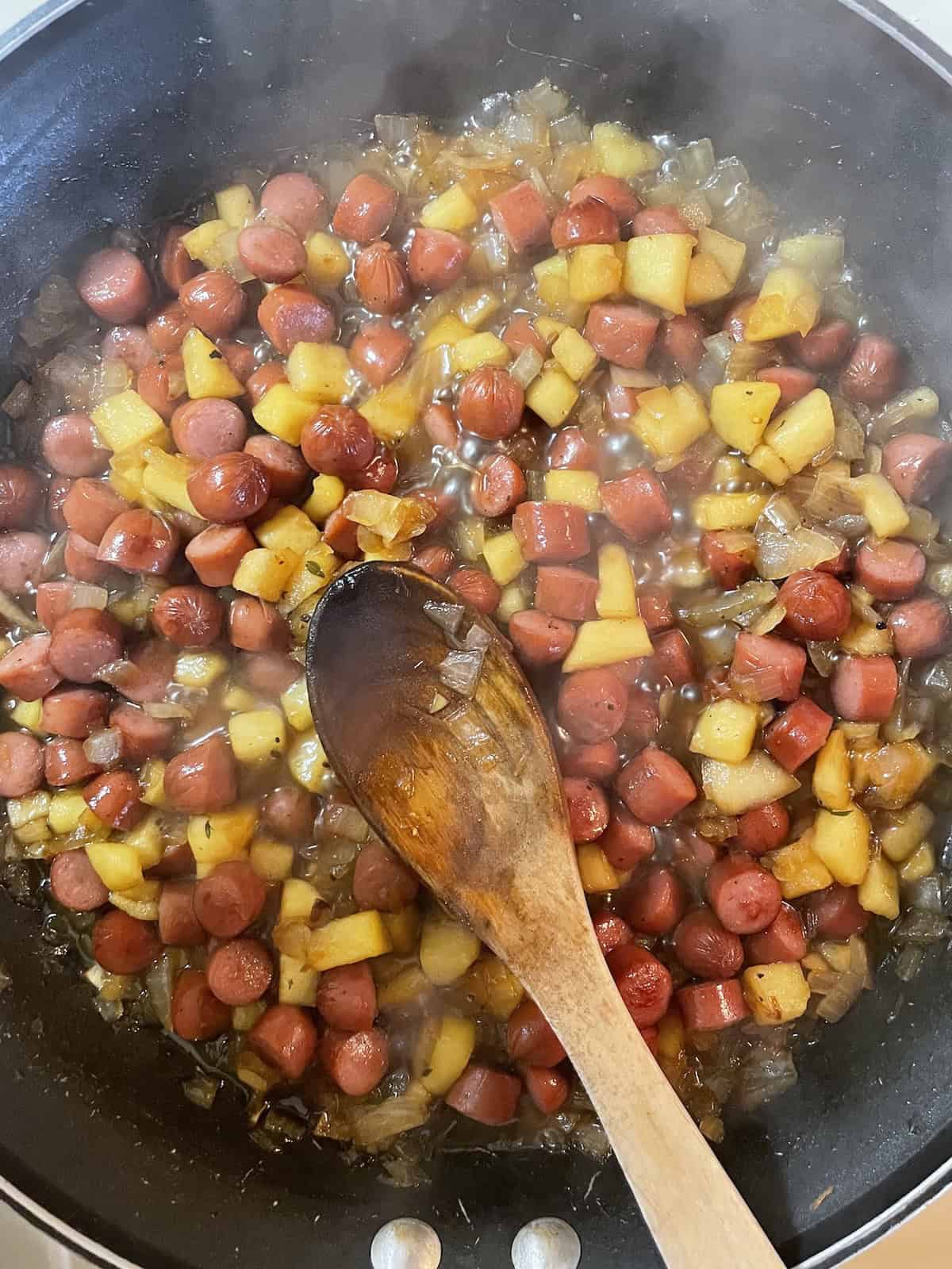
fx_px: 953
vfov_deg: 67.3
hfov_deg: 53.1
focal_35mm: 26
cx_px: 476
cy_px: 634
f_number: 1.6
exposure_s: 1/40
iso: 500
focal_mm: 4.2
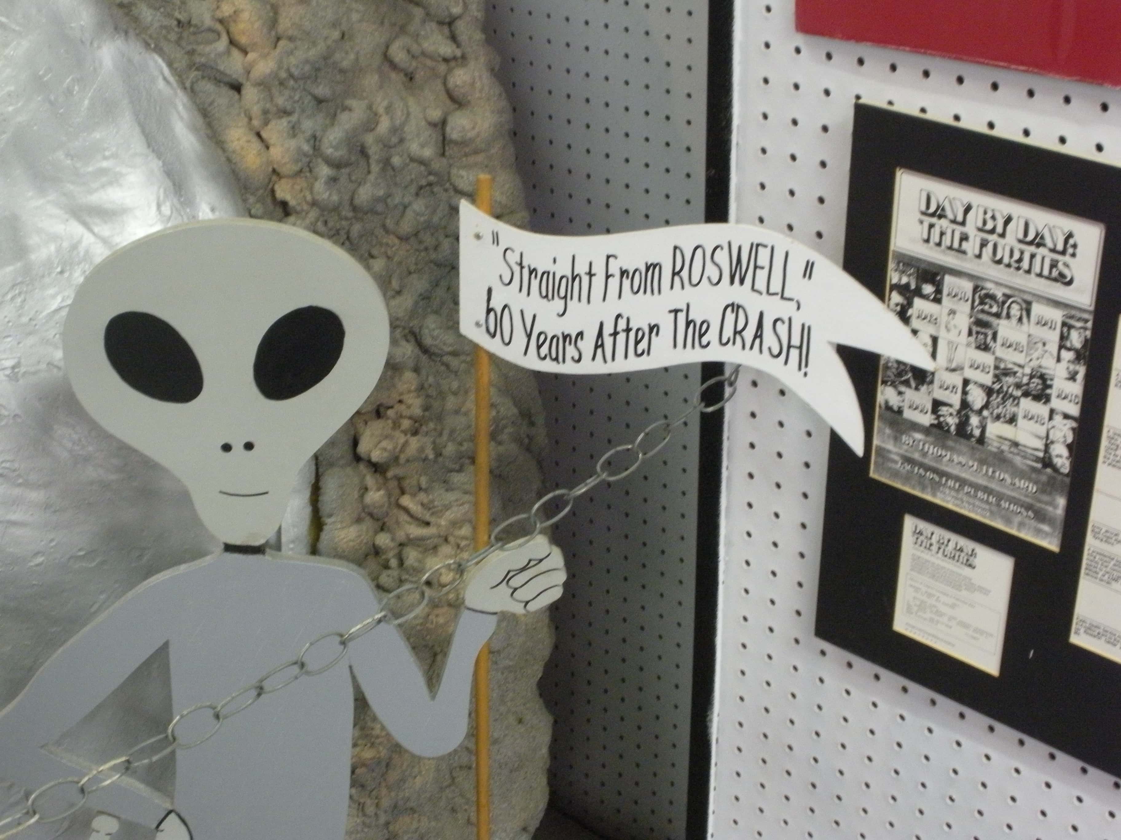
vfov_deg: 28.0
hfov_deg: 36.8
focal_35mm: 52
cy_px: 420
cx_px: 560
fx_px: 1684
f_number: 4.4
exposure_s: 1/7.7
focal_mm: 9.1
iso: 400
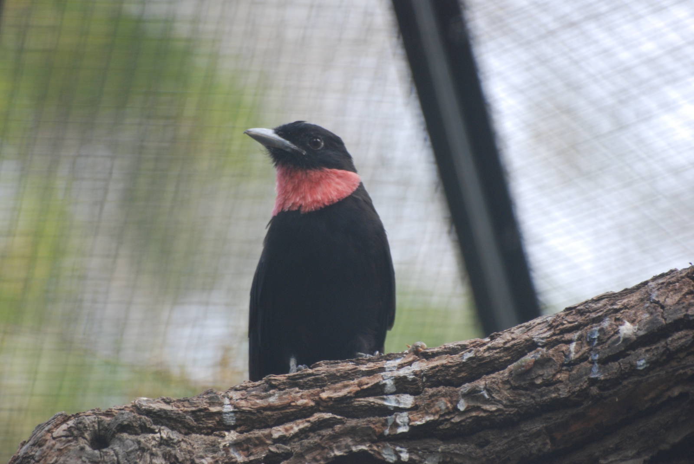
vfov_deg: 3.1
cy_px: 232
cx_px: 347
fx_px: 8685
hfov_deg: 4.6
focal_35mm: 450
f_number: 5.6
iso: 400
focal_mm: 300
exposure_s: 1/160
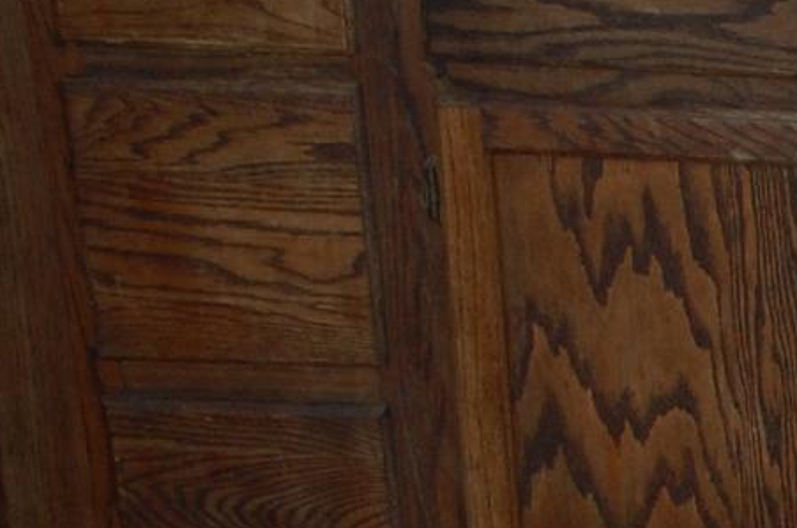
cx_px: 1387
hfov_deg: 12.6
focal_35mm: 150
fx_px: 3315
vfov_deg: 9.0
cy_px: 667
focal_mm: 22
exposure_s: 1/60
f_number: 4
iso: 400
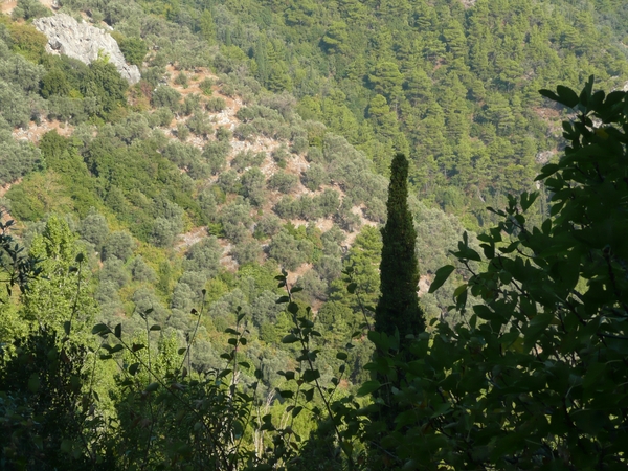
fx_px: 2086
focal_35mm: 115
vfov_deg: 12.9
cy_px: 236
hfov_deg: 17.1
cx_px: 314
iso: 100
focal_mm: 15.7
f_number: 4.7
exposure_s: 1/250
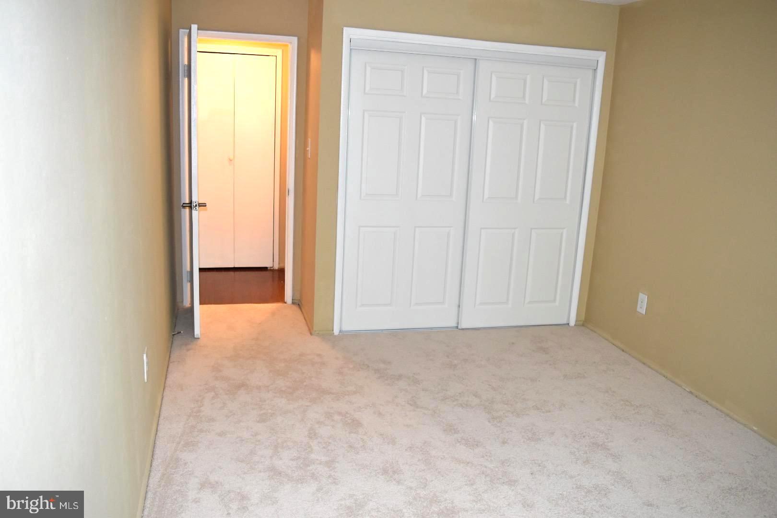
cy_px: 259
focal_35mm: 30
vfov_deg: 43.6
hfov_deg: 61.9
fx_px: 647
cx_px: 388
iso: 800
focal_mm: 20
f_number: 4.5
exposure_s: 1/80
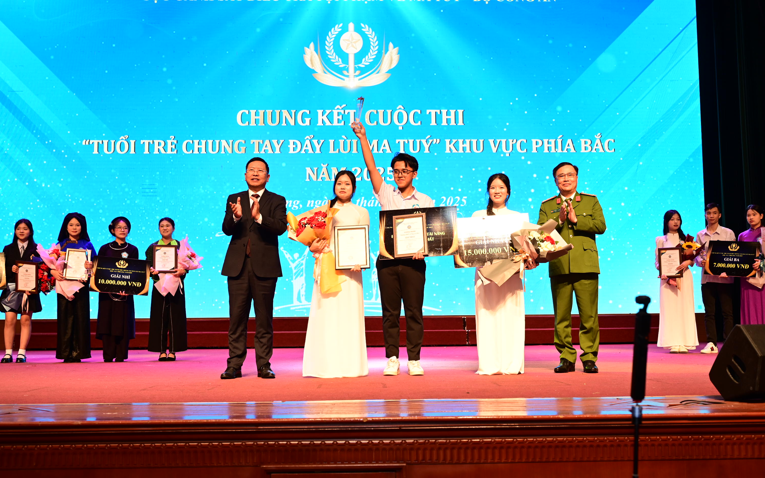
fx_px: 876
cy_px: 228
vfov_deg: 30.5
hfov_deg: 47.2
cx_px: 382
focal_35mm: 42
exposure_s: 1/160
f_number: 4
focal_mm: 41
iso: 800
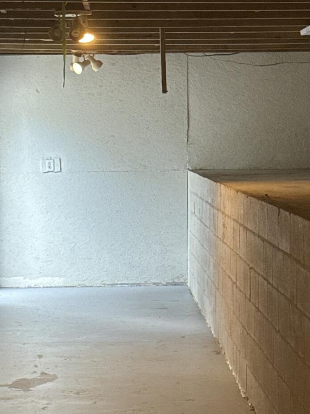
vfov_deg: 18.9
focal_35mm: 104
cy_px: 255
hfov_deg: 14.2
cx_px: 106
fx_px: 1242
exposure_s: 1/40
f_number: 1.78
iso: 400
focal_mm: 6.76
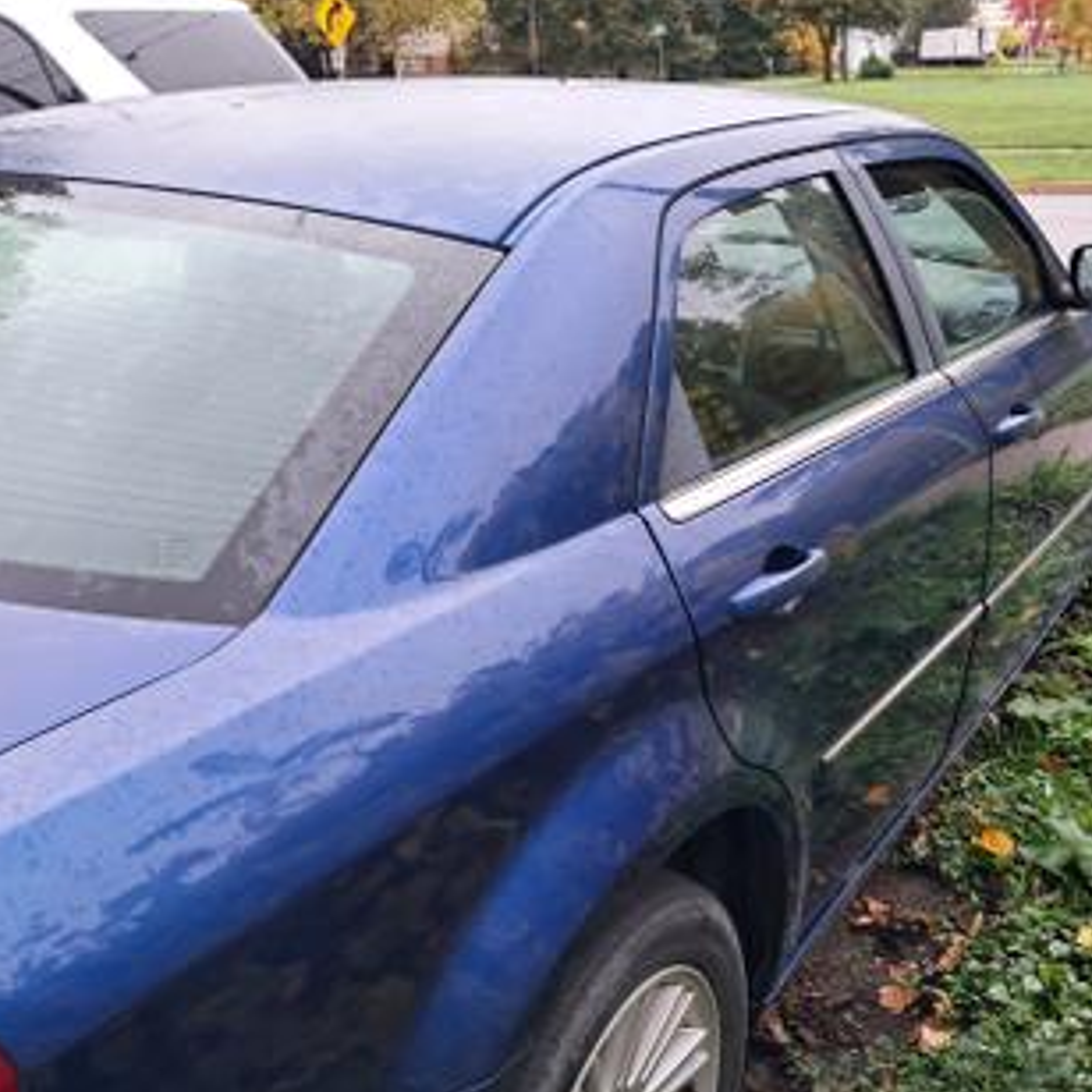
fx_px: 1392
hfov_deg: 42.8
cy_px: 603
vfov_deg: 42.8
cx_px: 571
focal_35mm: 39
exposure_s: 1/50
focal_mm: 4
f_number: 1.8
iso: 50
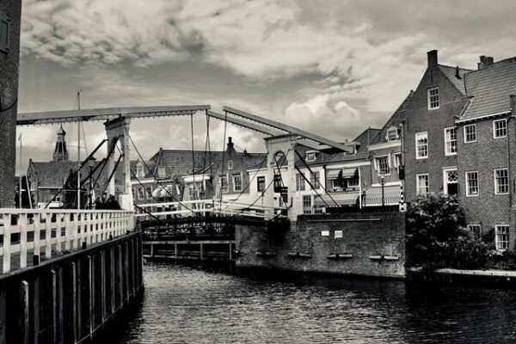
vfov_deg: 31.9
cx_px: 258
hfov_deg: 46.4
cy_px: 172
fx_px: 602
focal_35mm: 42
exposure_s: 1/125
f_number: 9
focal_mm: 28
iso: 100
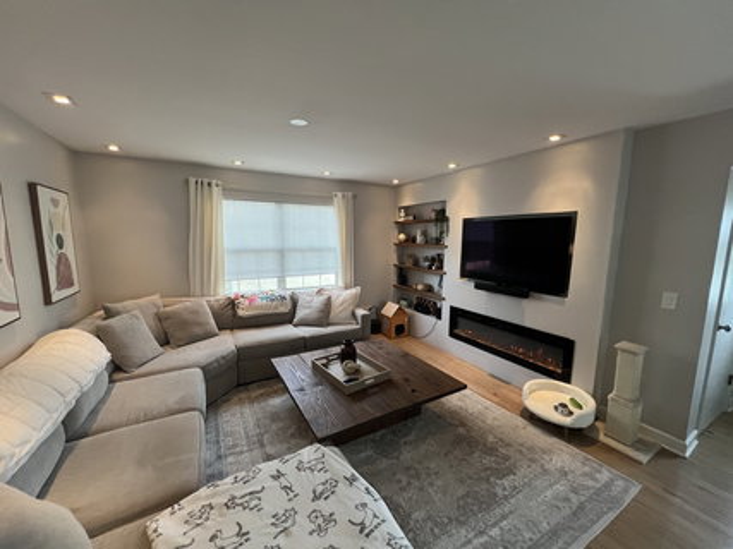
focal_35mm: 13
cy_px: 274
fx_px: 275
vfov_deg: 89.9
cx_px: 366
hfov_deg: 106.2
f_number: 1.8
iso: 250
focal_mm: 1.57
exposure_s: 1/120
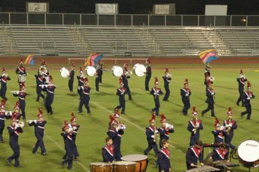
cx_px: 153
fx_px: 1006
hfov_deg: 14.7
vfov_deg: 9.7
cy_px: 170
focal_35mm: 140
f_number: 2.8
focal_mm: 38
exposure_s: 1/60
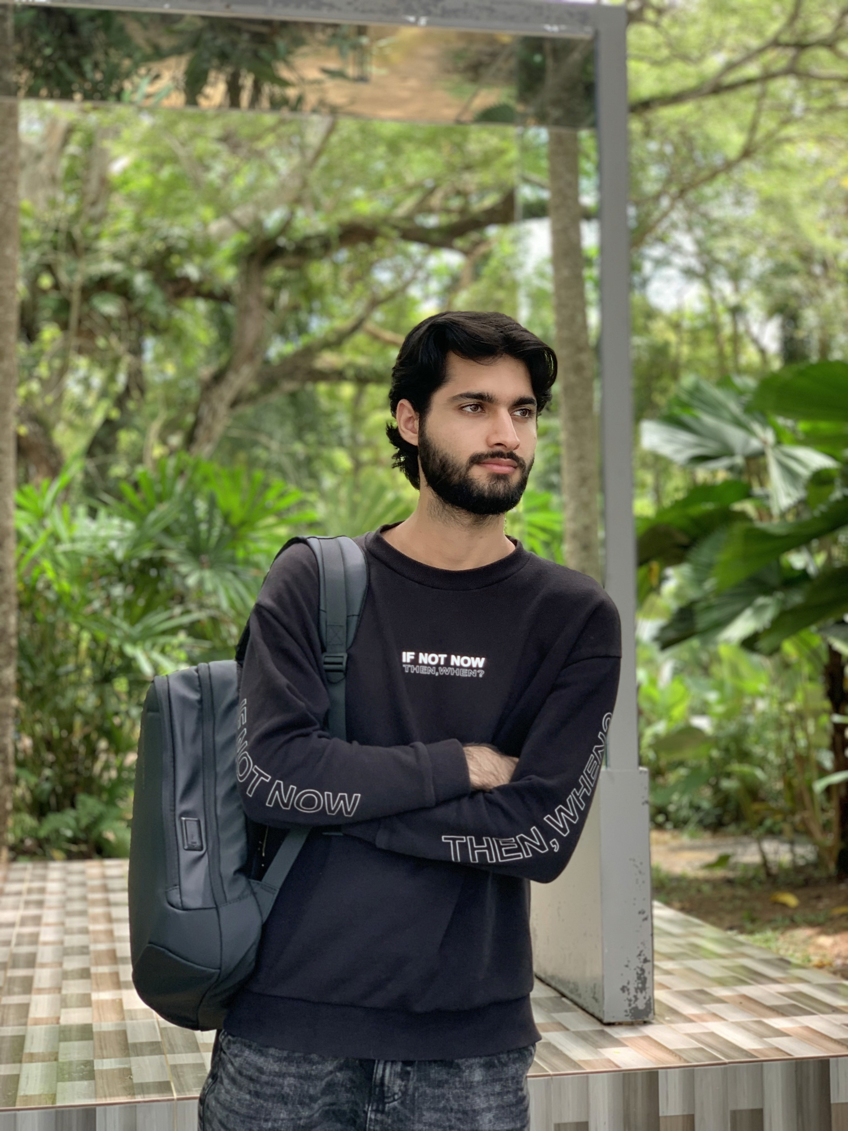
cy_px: 566
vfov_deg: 36.8
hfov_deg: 28.0
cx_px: 424
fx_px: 1698
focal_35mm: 52
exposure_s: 1/122
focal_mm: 6
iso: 64
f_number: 2.4
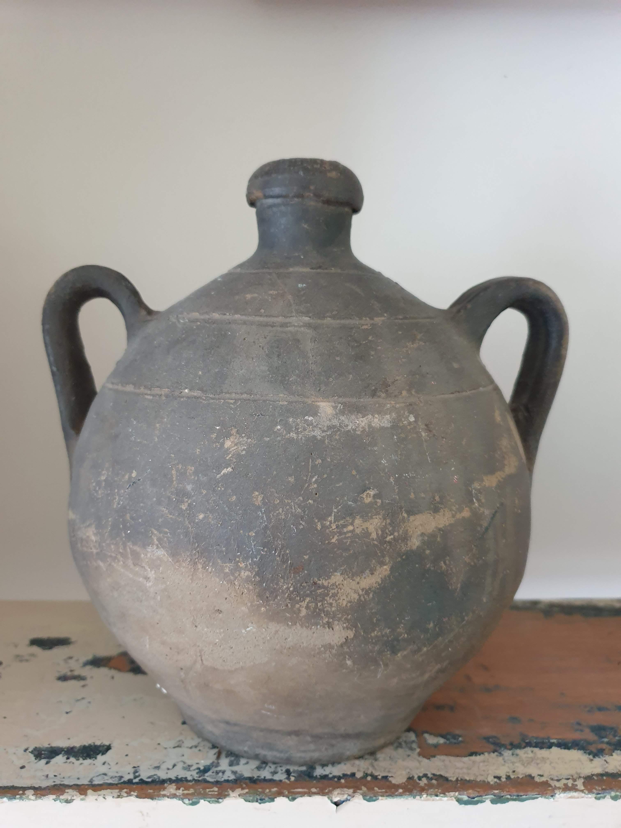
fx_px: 622
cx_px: 310
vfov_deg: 67.3
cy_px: 414
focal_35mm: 26
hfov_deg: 53.1
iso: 250
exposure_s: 1/16
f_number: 1.5
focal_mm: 4.3
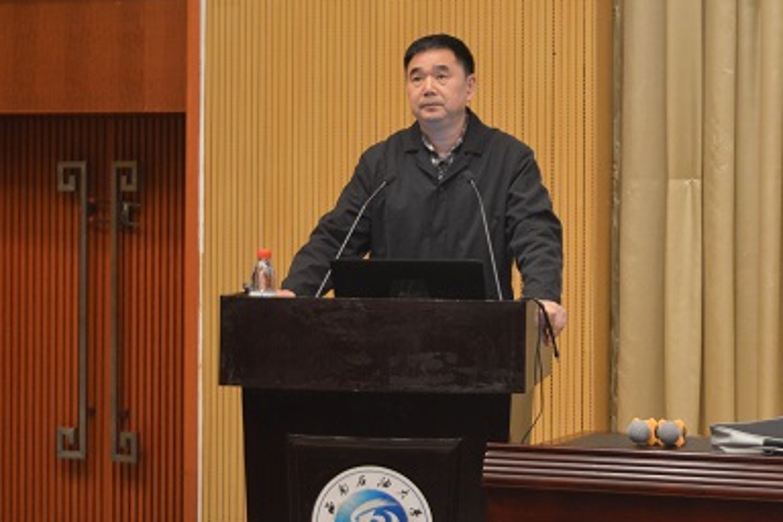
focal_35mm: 89
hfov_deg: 22.6
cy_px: 204
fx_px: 1936
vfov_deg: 15.3
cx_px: 591
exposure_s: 1/15
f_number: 4.8
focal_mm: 38
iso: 1400
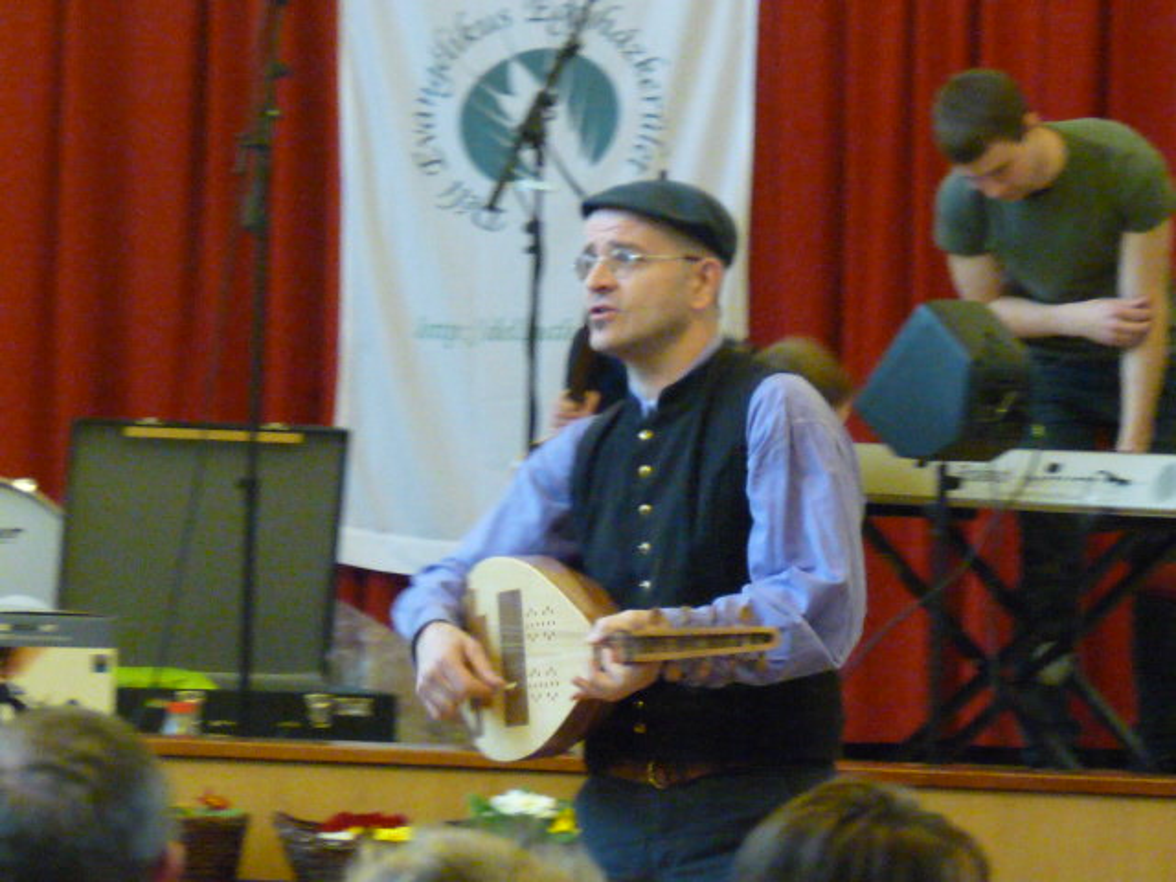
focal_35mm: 216
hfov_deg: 9.2
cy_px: 441
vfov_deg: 6.9
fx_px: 7338
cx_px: 588
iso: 800
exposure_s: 1/25
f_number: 3.6
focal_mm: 21.6
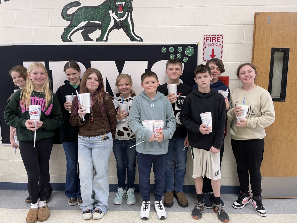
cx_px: 148
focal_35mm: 25
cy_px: 112
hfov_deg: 69.4
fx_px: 214
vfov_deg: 54.9
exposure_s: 1/60
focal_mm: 5.1
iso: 125
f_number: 1.6
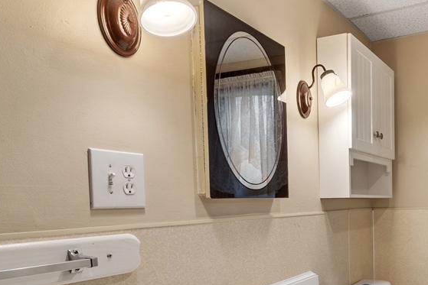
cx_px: 382
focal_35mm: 33
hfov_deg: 50.9
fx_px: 392
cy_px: 199
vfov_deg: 39.3
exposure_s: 1/2
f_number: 8
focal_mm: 12
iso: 400
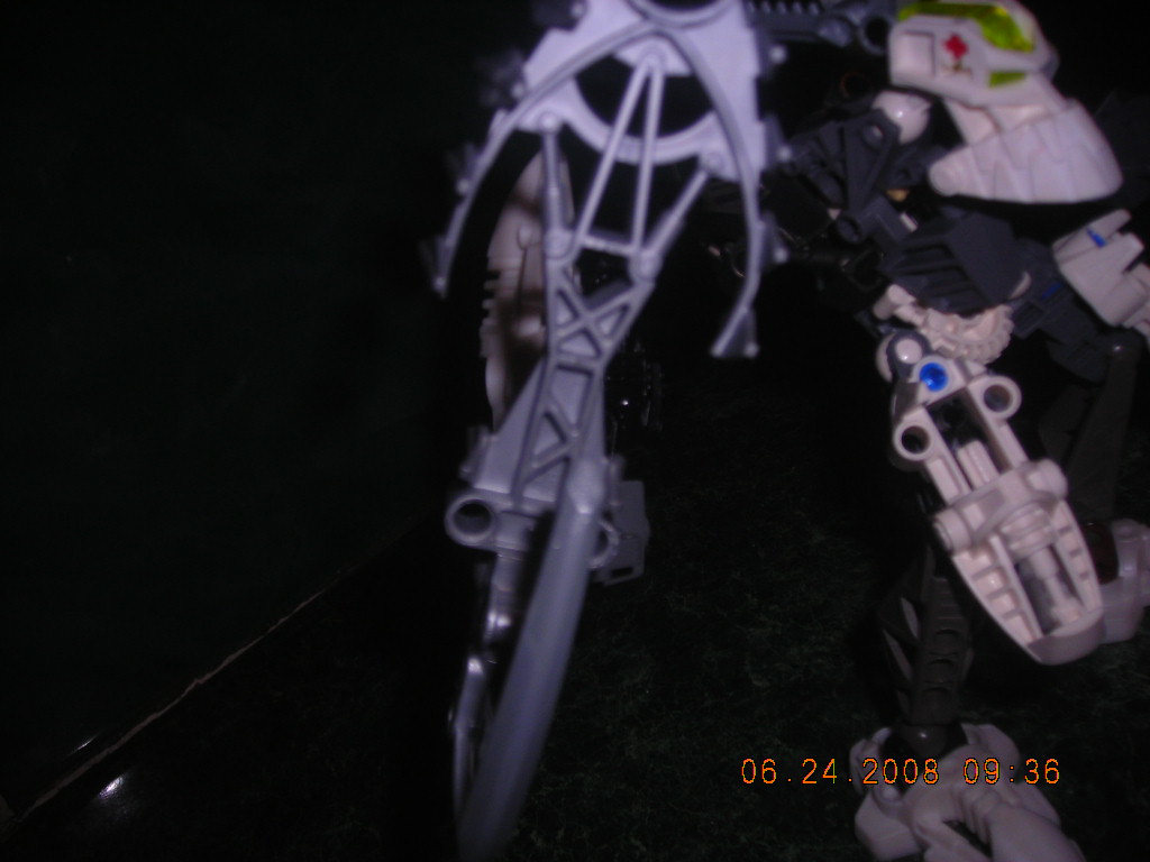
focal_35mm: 38
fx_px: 1262
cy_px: 431
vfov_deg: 37.7
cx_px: 575
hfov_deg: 49.0
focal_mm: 6.3
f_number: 6.4
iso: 50
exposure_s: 1/60.1
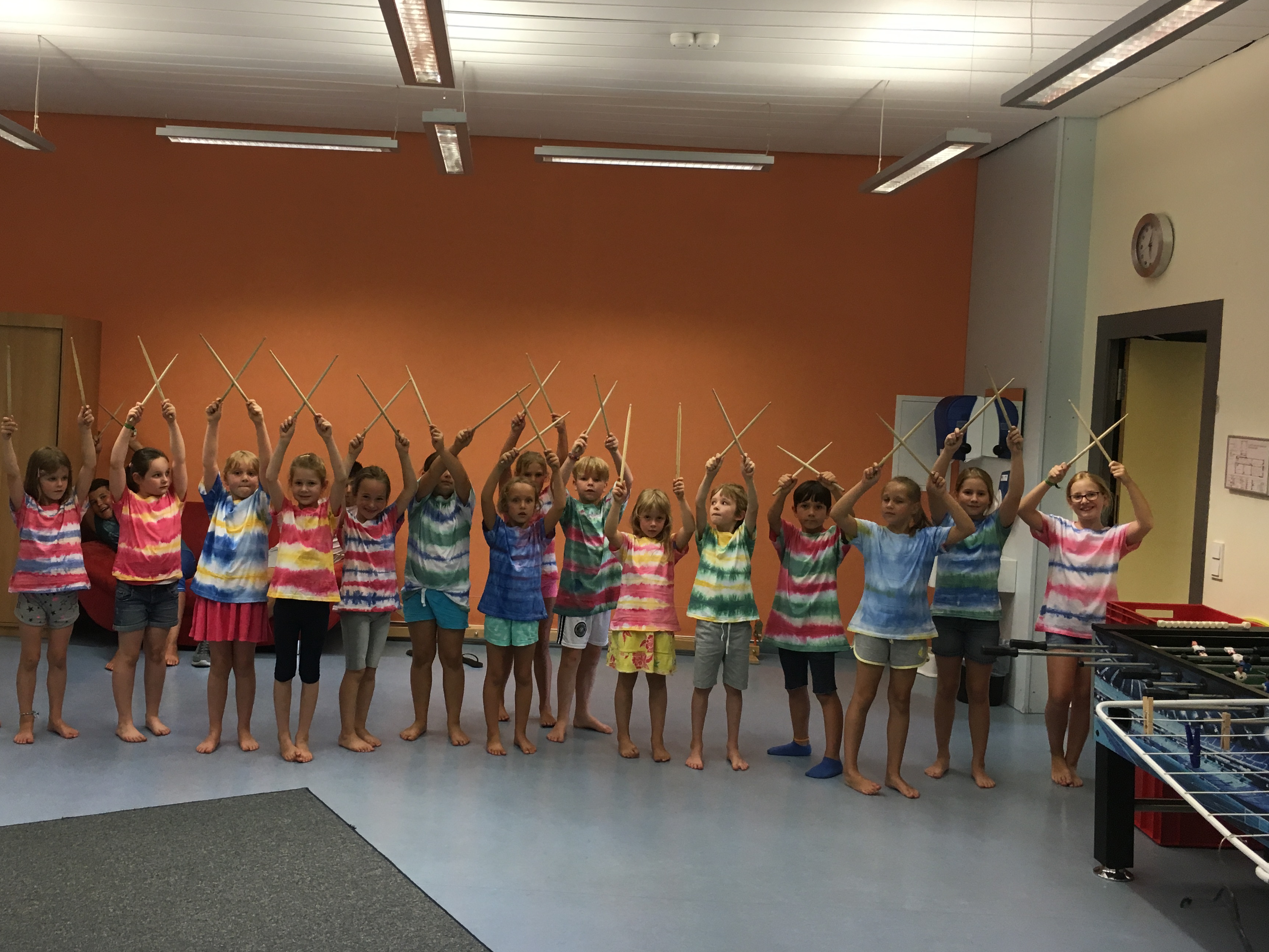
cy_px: 433
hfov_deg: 53.7
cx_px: 537
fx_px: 1246
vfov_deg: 41.8
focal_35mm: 34
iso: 50
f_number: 2.2
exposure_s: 1/33
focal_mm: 4.15
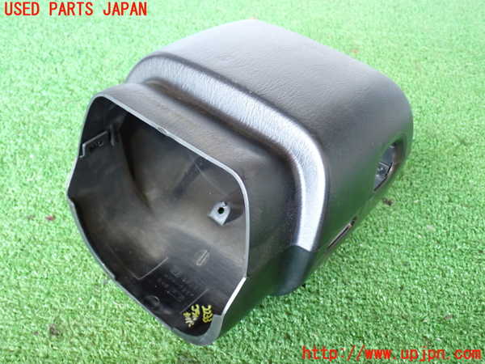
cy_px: 182
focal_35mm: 38
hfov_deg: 49.0
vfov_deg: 37.7
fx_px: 532
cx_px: 242
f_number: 2.7
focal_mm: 6.83
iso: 640
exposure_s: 1/40
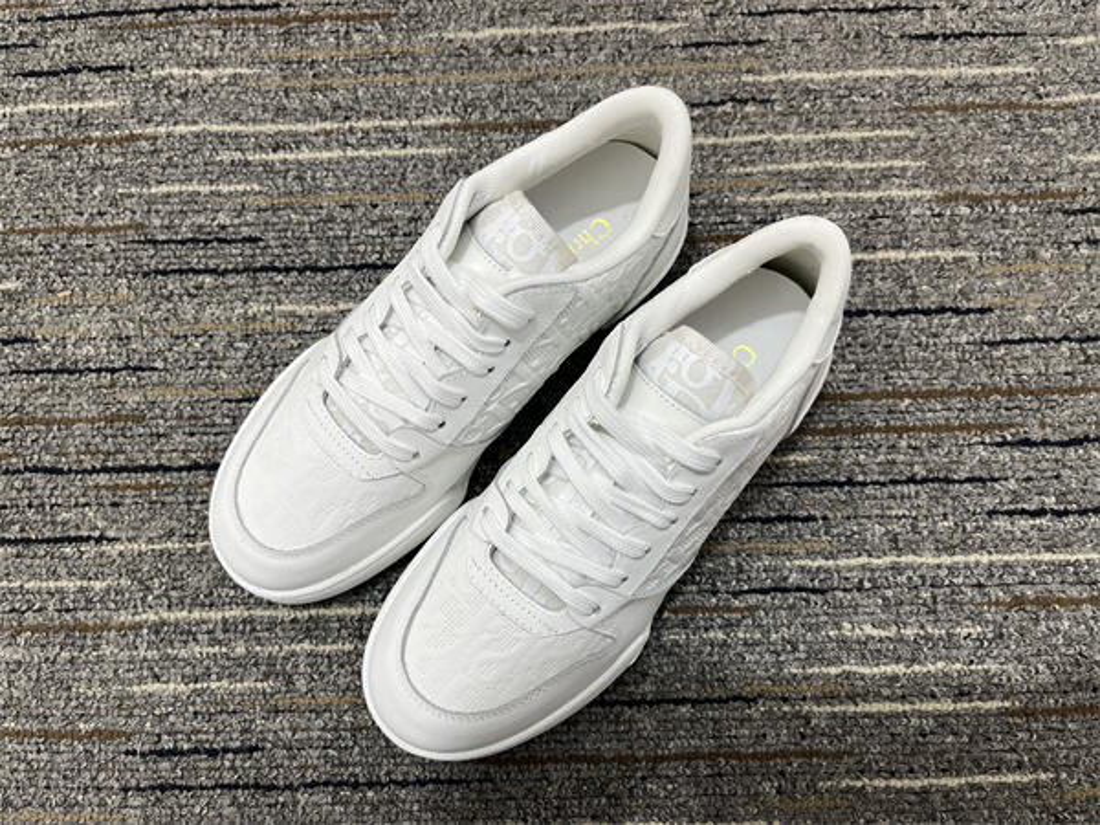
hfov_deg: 67.3
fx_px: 826
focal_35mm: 26
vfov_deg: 53.1
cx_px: 550
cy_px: 412
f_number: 1.6
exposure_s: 1/104
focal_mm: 5.1
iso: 125
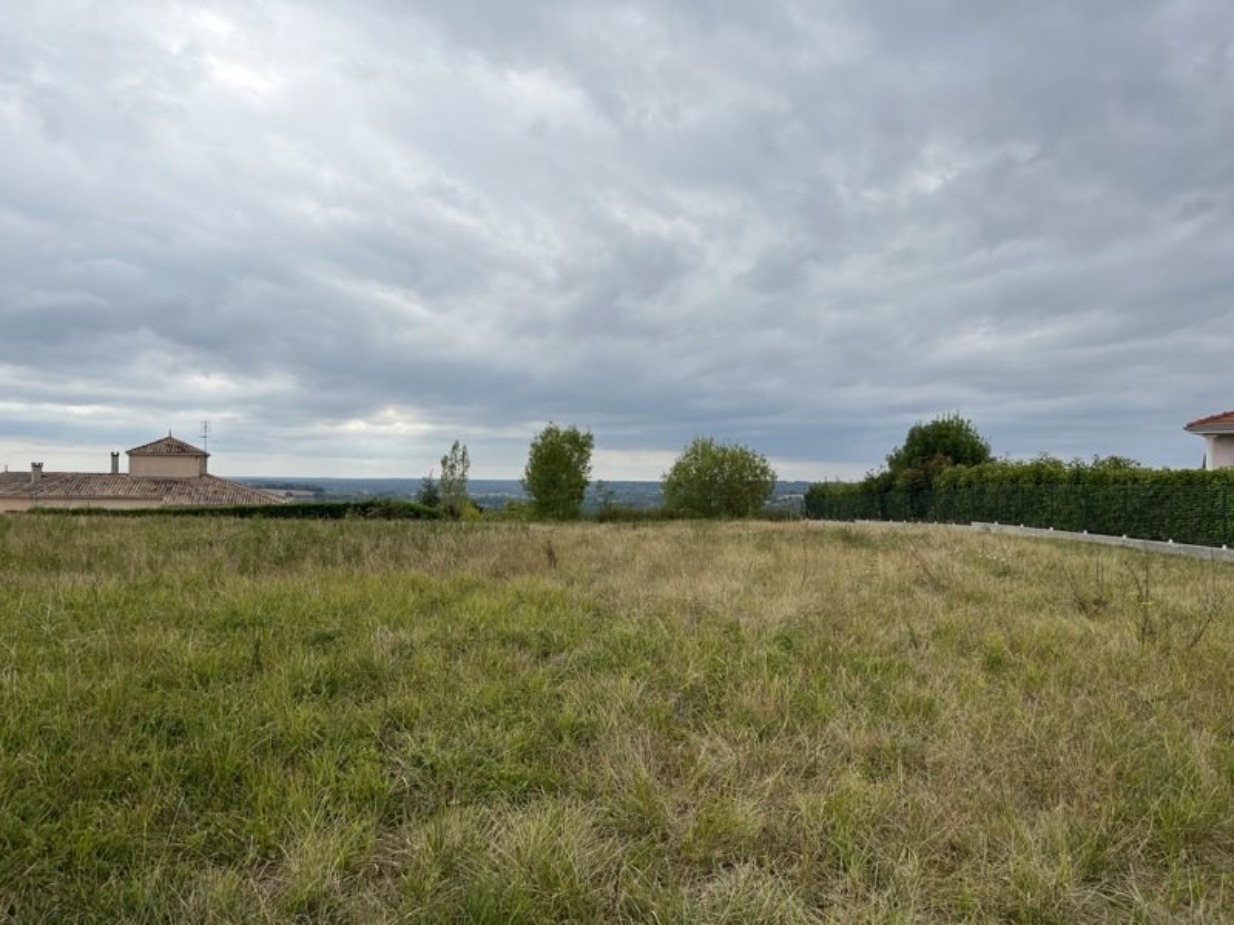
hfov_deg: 67.3
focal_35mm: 26
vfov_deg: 53.1
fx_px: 927
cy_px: 462
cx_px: 617
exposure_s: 1/2825
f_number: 1.6
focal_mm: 5.1
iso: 50
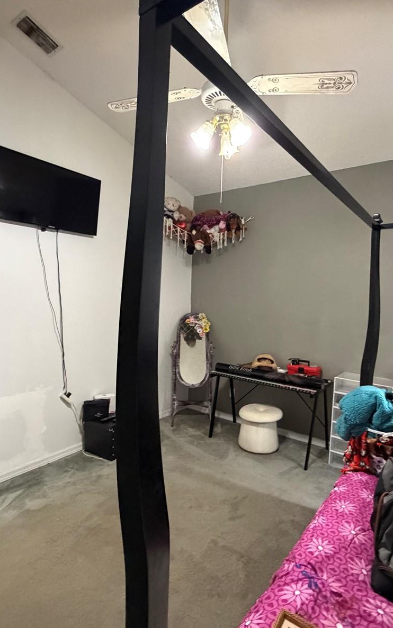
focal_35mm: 20
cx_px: 207
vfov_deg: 85.1
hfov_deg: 59.6
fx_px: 343
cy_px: 315
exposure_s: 1/60
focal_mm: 2.22
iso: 800
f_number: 2.2
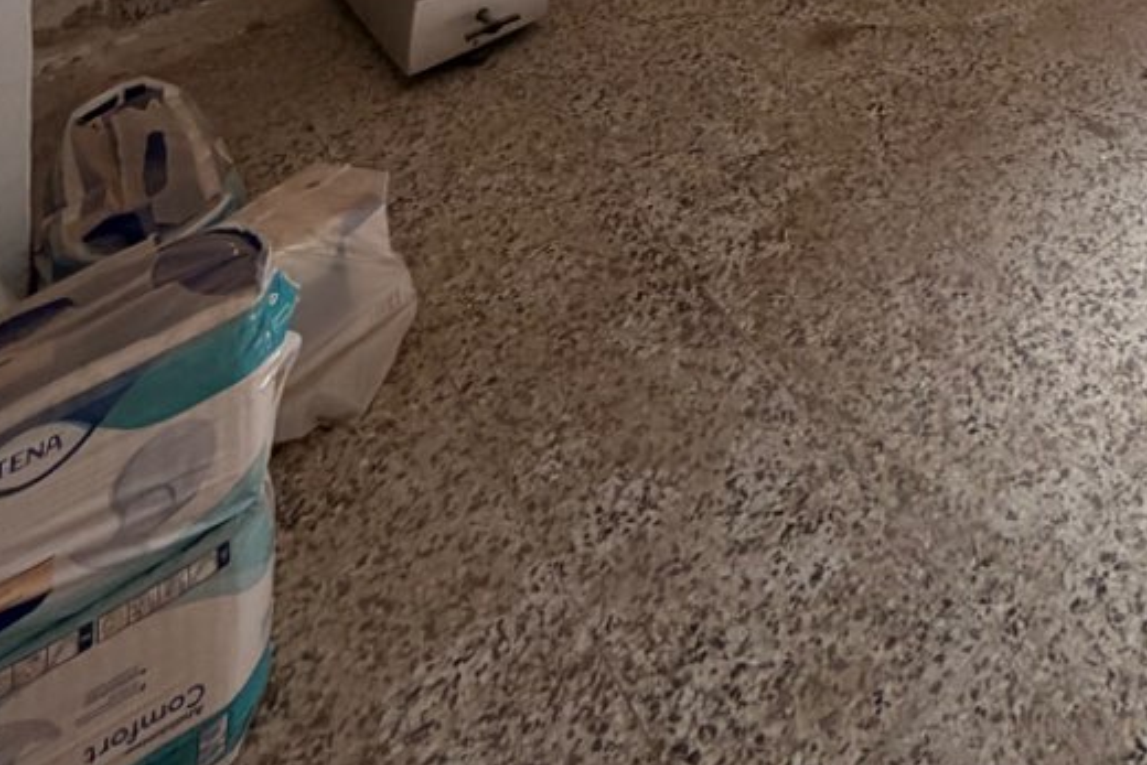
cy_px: -873
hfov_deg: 40.5
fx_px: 1338
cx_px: 1155
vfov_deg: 17.6
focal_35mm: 42
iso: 50
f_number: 2.2
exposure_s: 1/152
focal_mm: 2.22
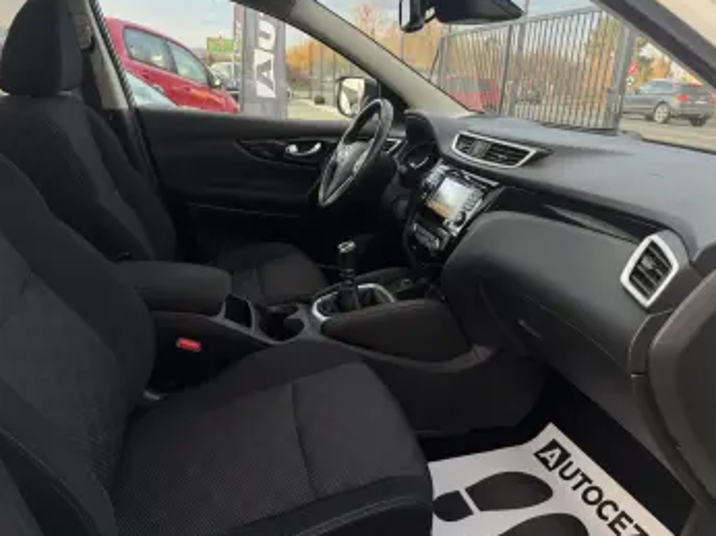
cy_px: 267
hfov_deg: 69.4
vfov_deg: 54.8
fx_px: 517
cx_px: 366
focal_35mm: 25
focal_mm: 6.76
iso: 125
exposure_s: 1/121
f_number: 1.78
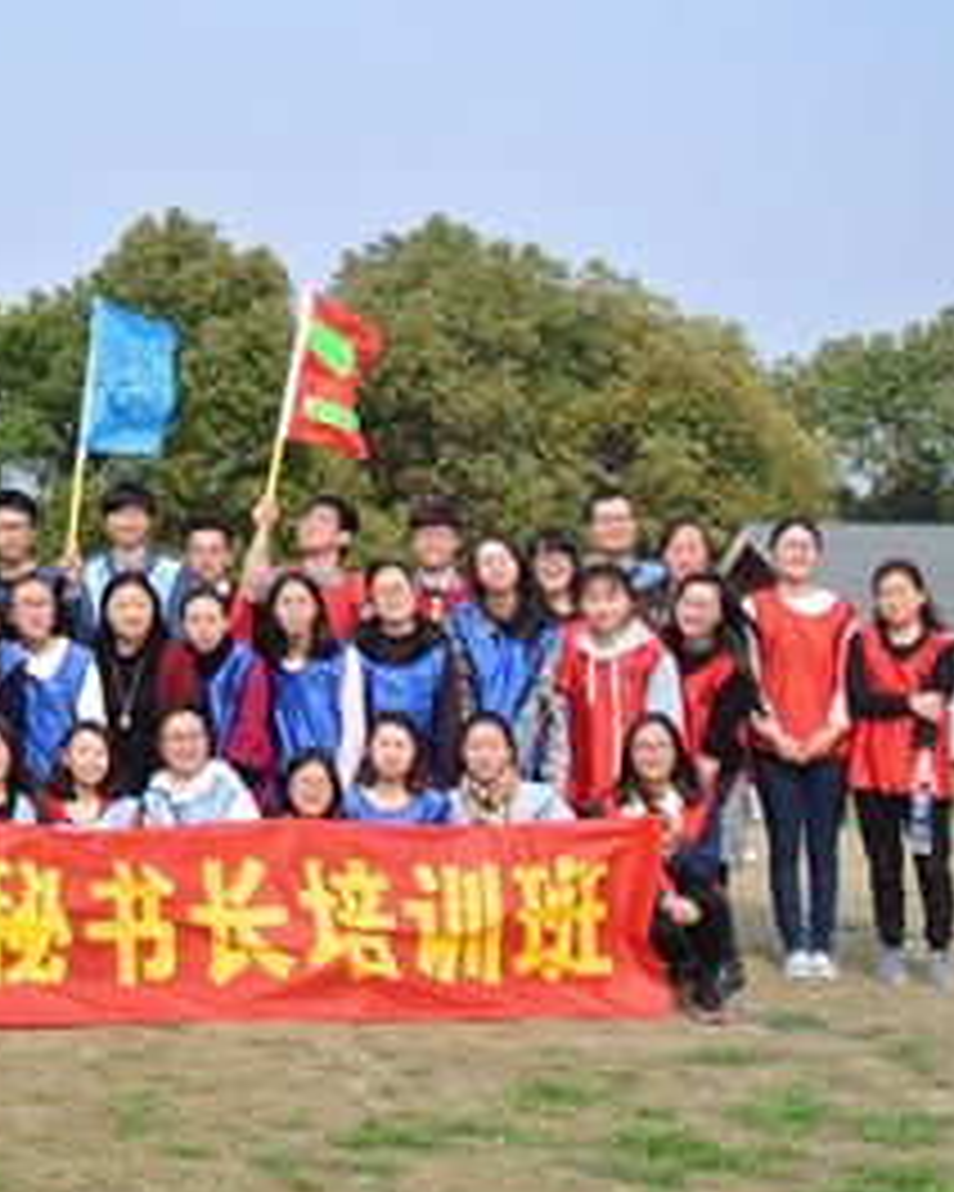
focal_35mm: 85
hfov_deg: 16.8
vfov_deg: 22.5
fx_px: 3000
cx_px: -378
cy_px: 607
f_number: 4.5
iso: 100
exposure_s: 1/500
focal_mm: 15.1
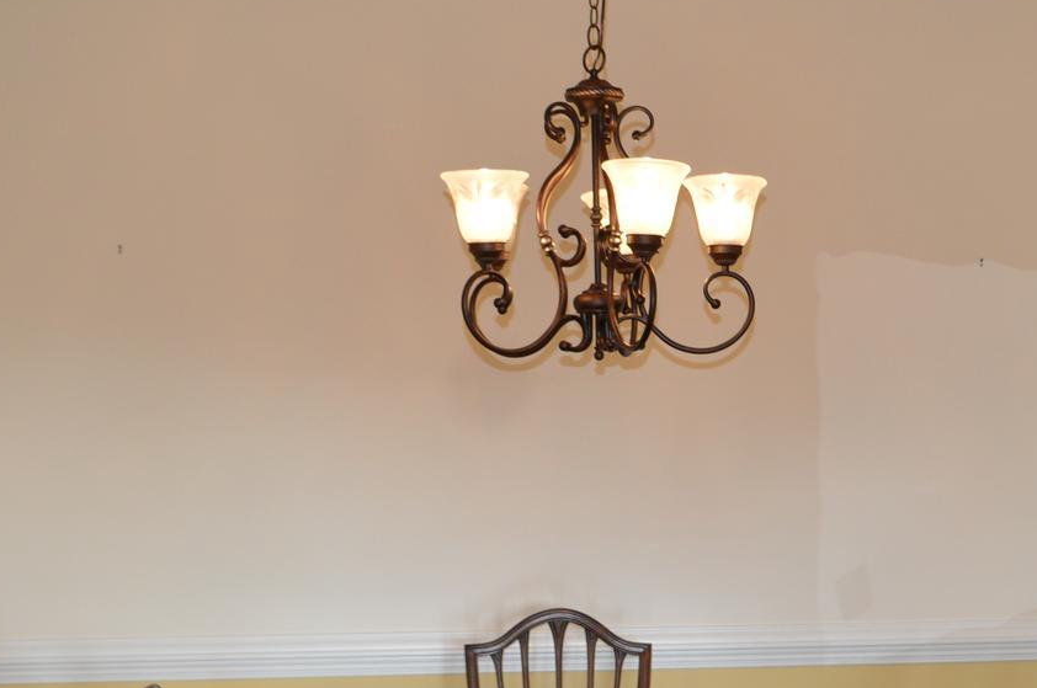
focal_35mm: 73
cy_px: 584
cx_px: 757
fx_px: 2100
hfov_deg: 27.4
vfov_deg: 18.4
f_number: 4
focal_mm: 20
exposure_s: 1/60
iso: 400
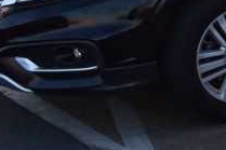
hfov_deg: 12.0
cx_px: 494
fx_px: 922
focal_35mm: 147
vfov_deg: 9.0
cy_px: -110
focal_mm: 20
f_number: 9
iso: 400
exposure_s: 1/125
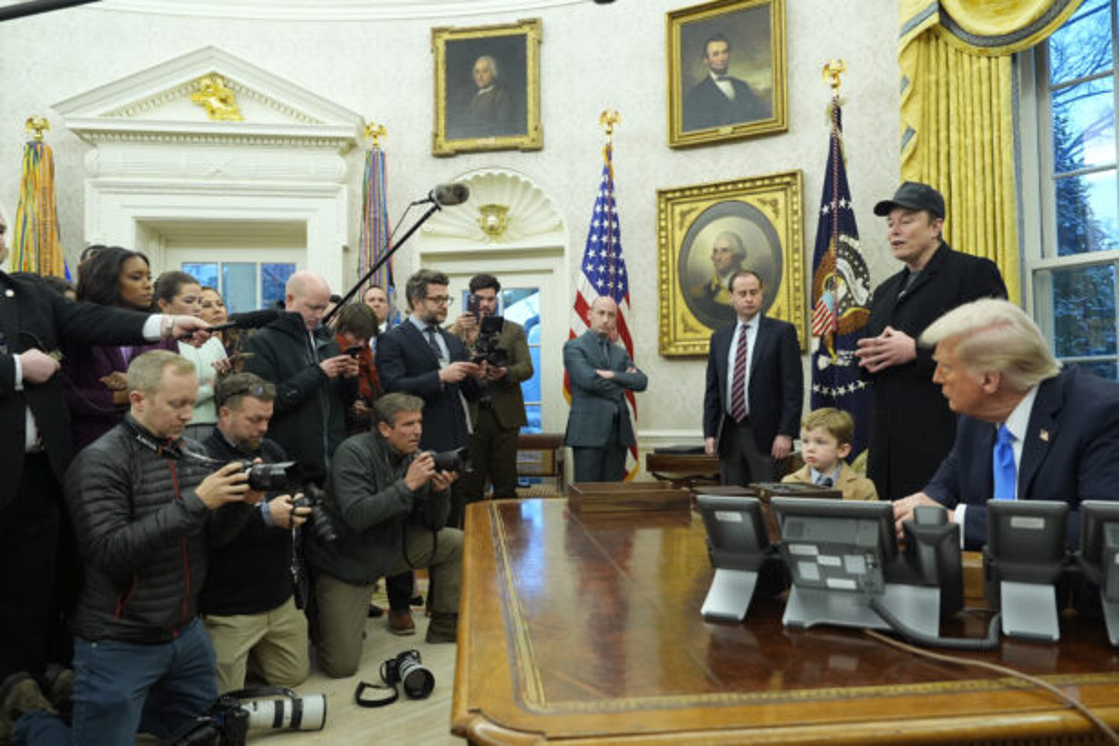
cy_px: 373
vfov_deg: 53.1
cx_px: 560
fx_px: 746
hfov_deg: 73.7
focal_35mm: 24
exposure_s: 1/100
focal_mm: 24
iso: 2000
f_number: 5.6
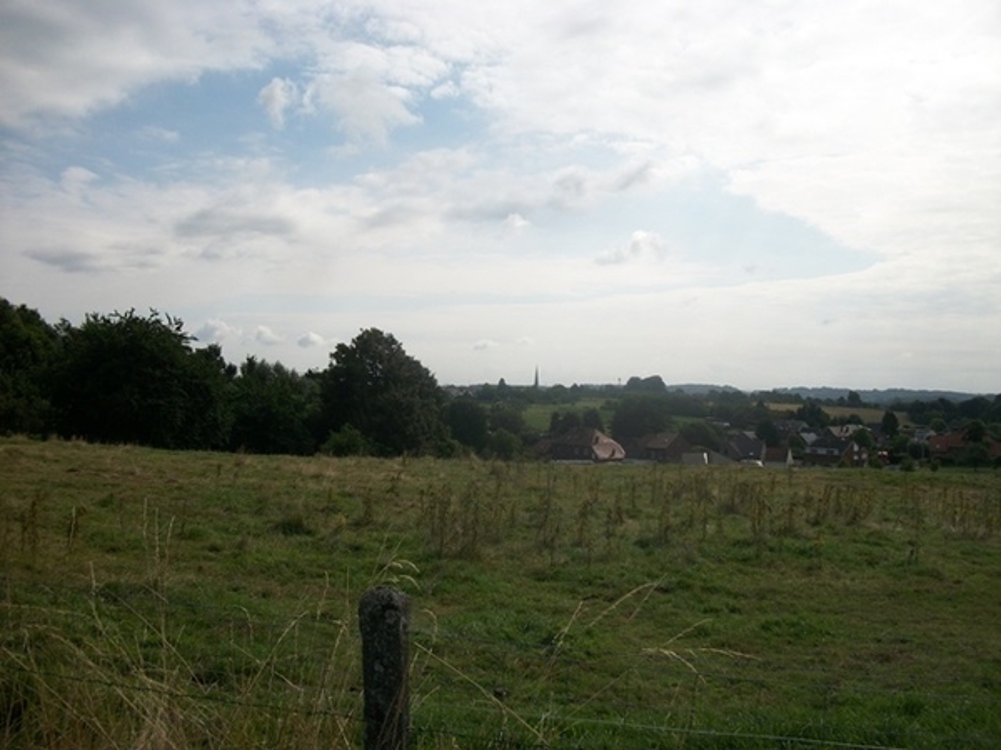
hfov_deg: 56.8
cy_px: 375
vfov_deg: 44.2
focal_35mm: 32
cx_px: 500
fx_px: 925
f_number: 8.8
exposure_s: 1/320
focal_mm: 5.7
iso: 80
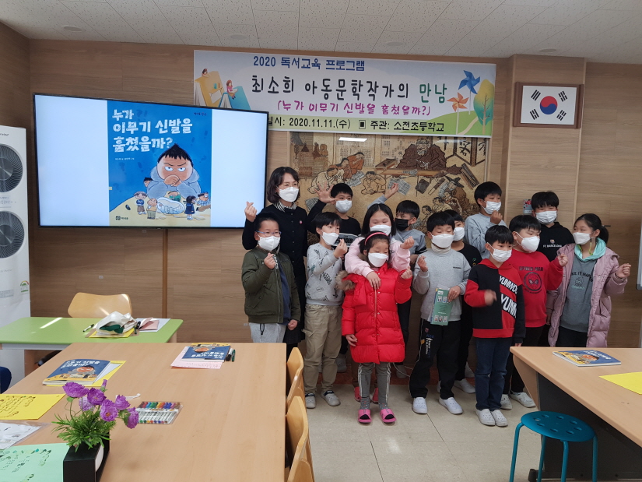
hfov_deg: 67.3
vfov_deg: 53.1
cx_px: 321
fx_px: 482
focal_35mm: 26
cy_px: 241
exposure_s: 1/60
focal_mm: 4.3
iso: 64
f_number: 1.7
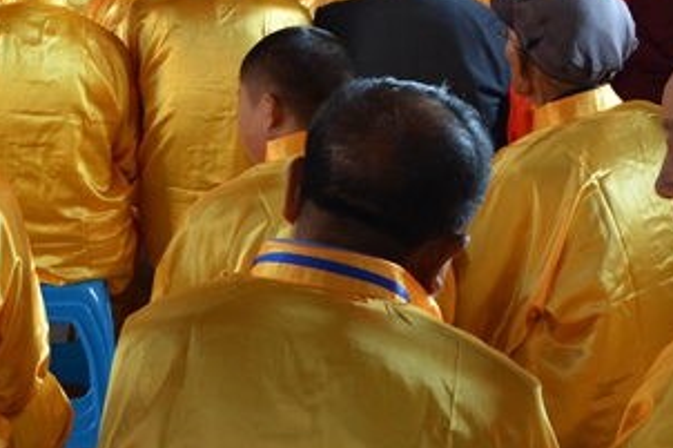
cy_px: -11
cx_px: 149
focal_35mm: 67
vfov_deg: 19.6
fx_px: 1252
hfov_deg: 29.5
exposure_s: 1/60
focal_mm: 18
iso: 400
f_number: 4
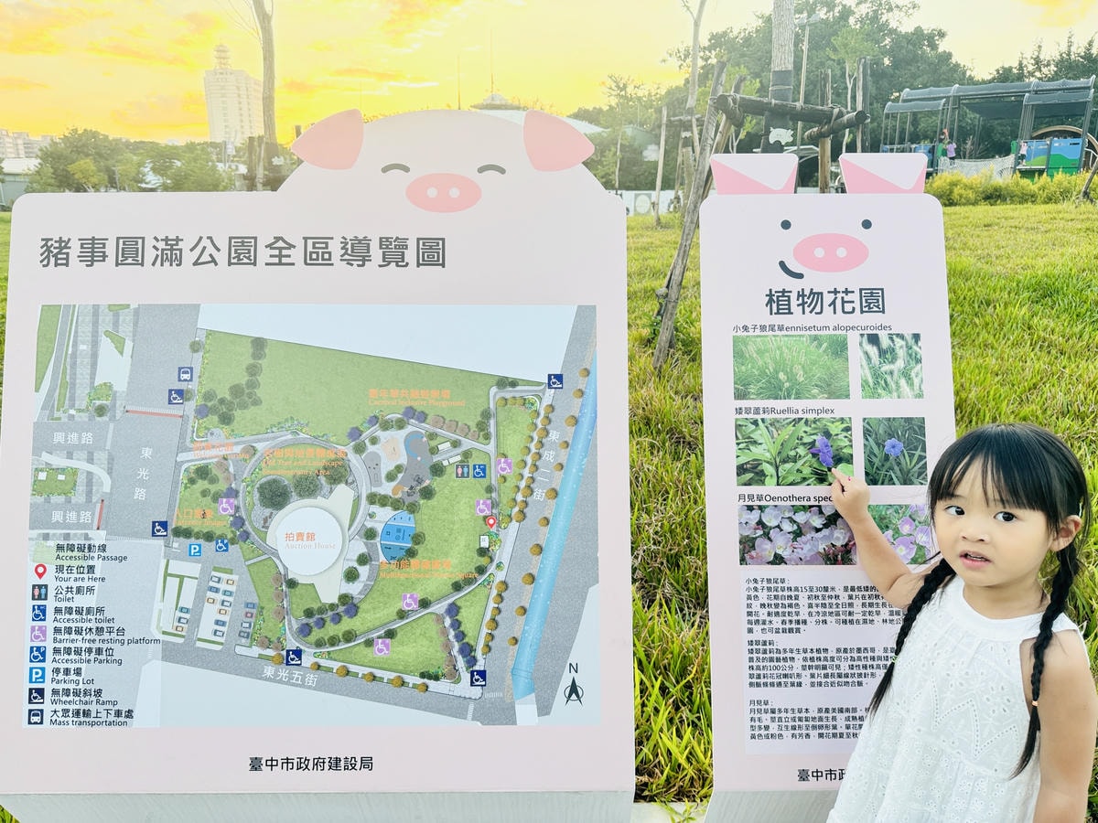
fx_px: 761
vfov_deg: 56.8
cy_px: 412
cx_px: 549
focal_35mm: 24
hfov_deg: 71.6
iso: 100
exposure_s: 1/171
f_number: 1.78
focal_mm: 6.76
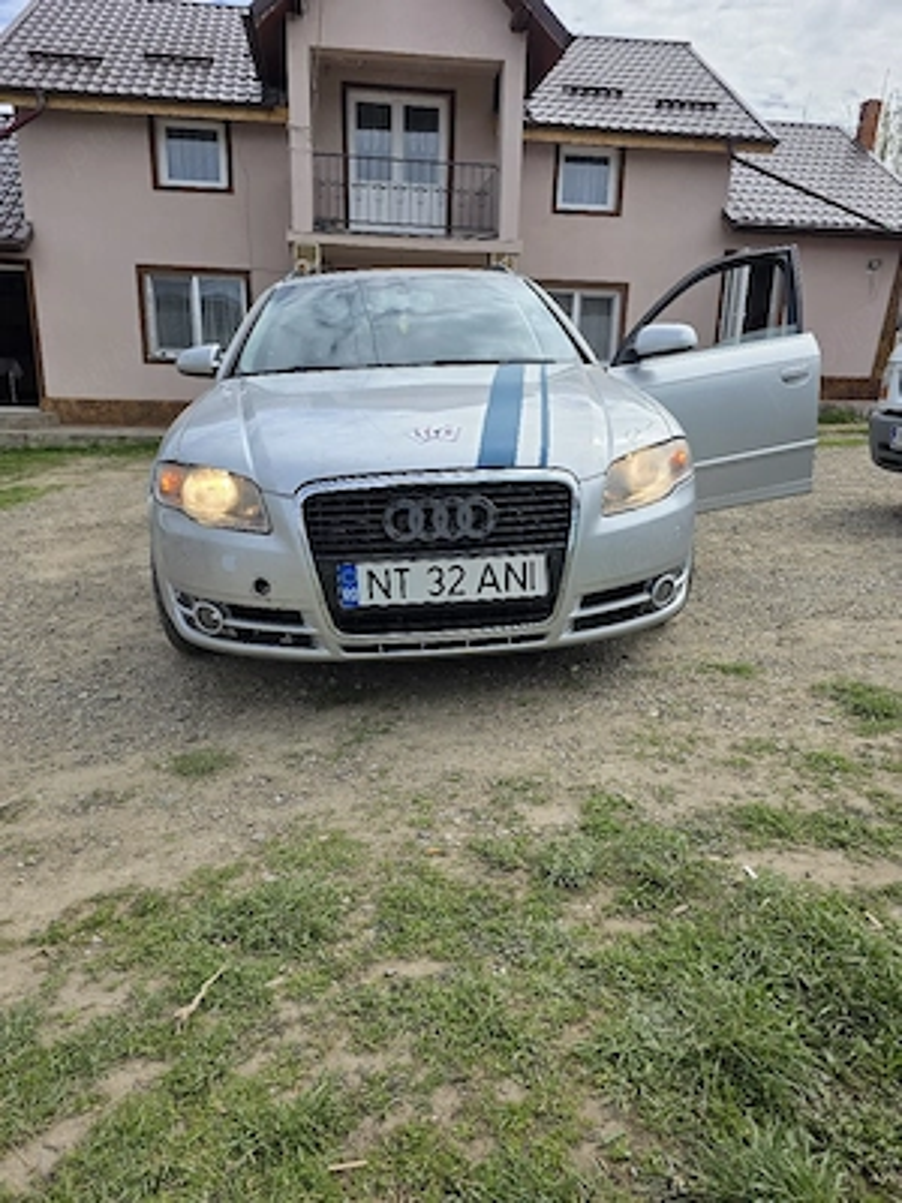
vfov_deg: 73.9
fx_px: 799
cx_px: 451
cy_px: 602
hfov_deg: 58.9
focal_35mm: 23
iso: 80
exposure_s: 1/10000
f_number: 1.7
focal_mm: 6.3
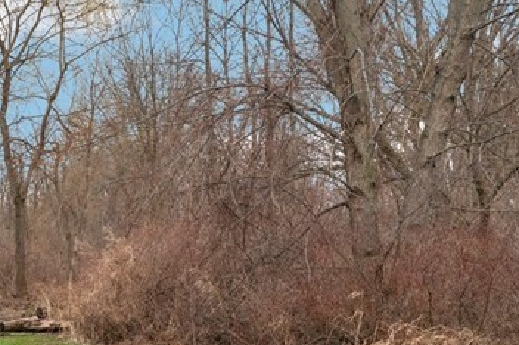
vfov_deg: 18.1
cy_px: 304
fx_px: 1066
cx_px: -150
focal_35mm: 74
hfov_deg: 24.1
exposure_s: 1/30
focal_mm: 24
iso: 320
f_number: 9
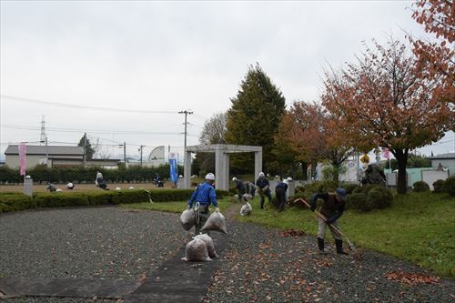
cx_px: 228
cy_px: 152
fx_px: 417
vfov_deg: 39.9
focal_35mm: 33
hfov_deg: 57.2
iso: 3200
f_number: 16
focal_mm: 22
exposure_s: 1/1000
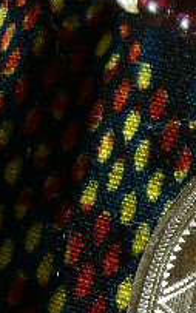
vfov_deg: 17.7
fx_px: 999
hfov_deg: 10.6
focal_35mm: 117
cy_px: 253
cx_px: 344
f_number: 2.8
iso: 80
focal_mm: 5.8
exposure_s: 1/125
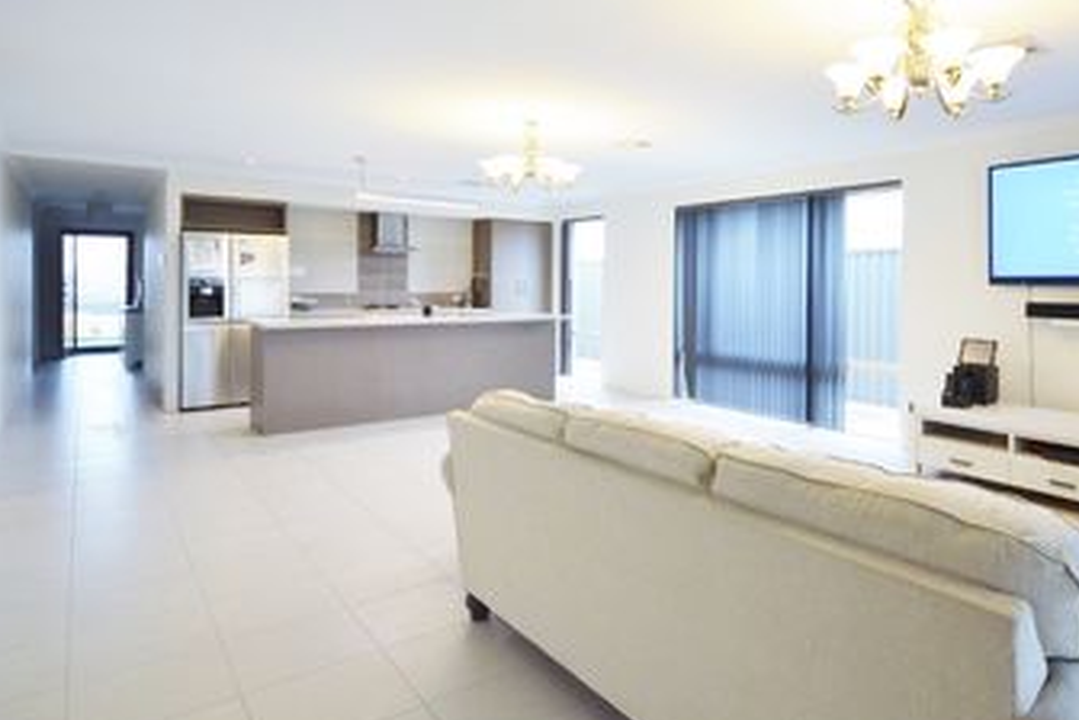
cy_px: 294
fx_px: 629
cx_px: 687
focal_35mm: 21
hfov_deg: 79.4
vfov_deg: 59.1
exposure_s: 1/60
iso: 400
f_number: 4
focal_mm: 10
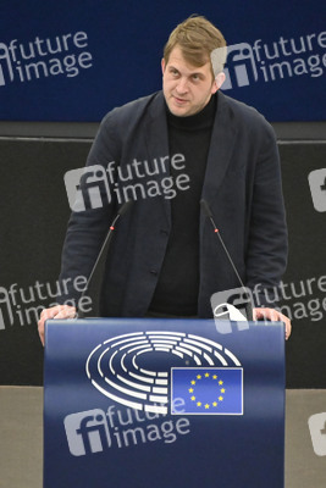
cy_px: 244
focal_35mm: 500
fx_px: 6785
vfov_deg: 4.1
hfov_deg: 2.8
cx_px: 163
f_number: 6.3
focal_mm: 500
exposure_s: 1/400
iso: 6400
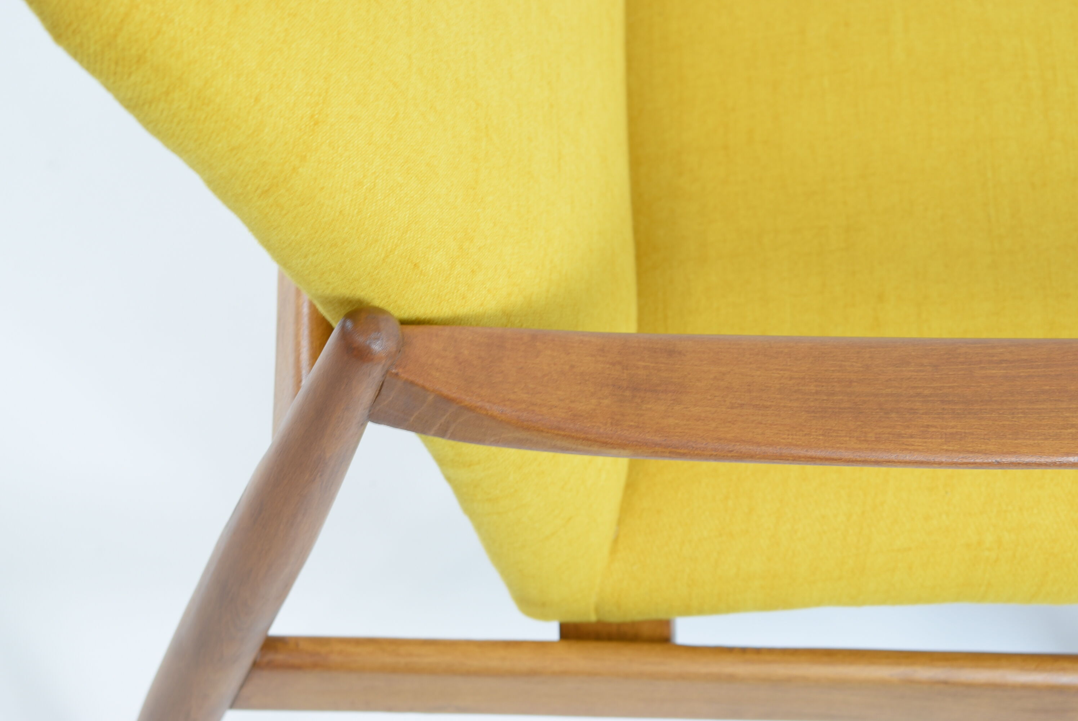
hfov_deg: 24.6
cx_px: 539
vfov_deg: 16.6
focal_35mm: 82
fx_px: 2472
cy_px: 360
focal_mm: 55
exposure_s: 1/5
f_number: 5.6
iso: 100
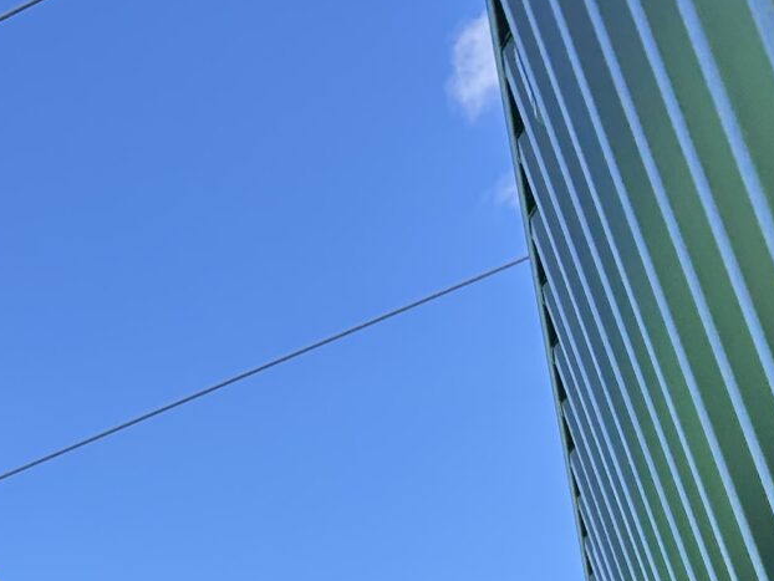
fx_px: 2393
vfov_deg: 12.3
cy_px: 1162
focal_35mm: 107
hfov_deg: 17.5
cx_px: -156
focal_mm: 5.7
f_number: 1.5
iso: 50
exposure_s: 1/1038
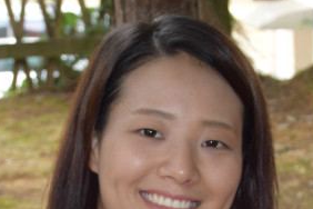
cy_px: 412
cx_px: 201
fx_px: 1626
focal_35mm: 187
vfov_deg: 7.1
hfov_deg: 11.0
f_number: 3.8
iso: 100
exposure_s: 1/60
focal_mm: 22
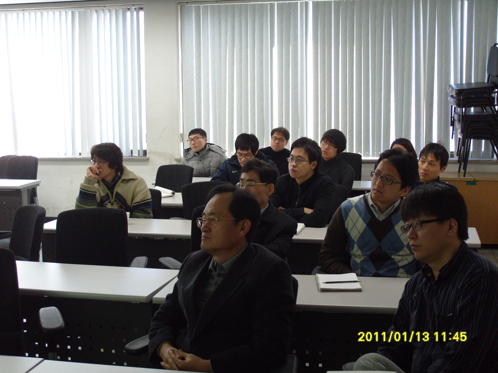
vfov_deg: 29.1
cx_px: 249
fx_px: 719
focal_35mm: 50
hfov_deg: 38.2
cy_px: 186
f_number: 3.1
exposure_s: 1/45
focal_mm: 11.1
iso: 200
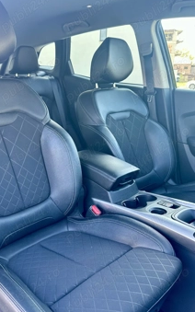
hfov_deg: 41.2
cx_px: 63
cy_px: 165
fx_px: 255
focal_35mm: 30
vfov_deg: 62.8
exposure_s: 1/121
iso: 125
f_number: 1.78
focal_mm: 6.86
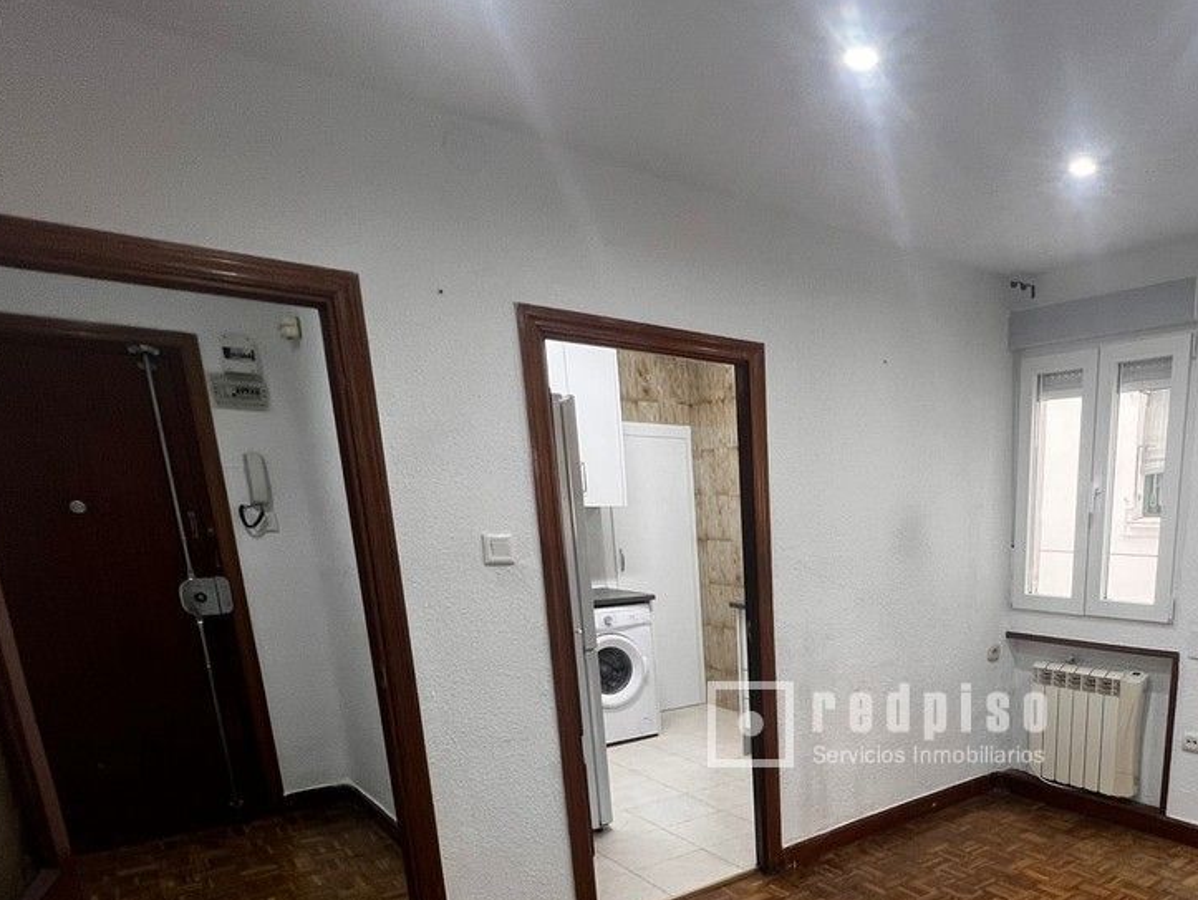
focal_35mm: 23
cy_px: 726
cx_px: 880
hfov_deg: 69.6
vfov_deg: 54.7
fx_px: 796
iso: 125
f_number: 1.8
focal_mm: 1.57
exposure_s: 1/100
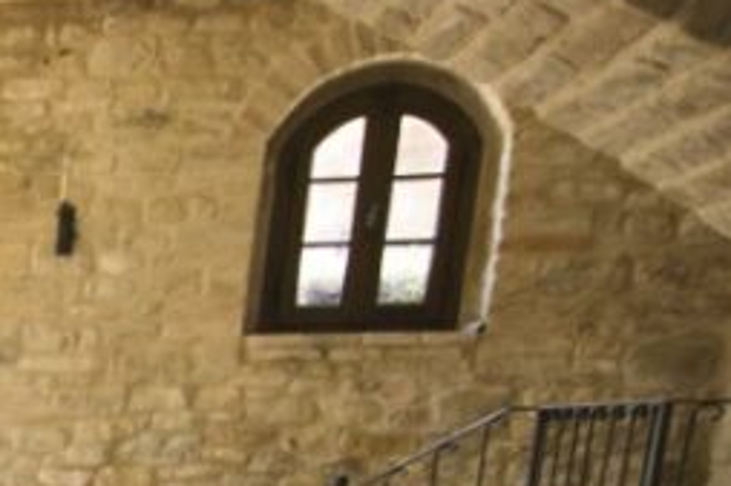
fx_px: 1603
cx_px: -550
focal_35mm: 79
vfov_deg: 14.9
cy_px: 894
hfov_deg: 19.7
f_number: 4
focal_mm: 16
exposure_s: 1/160
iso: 640
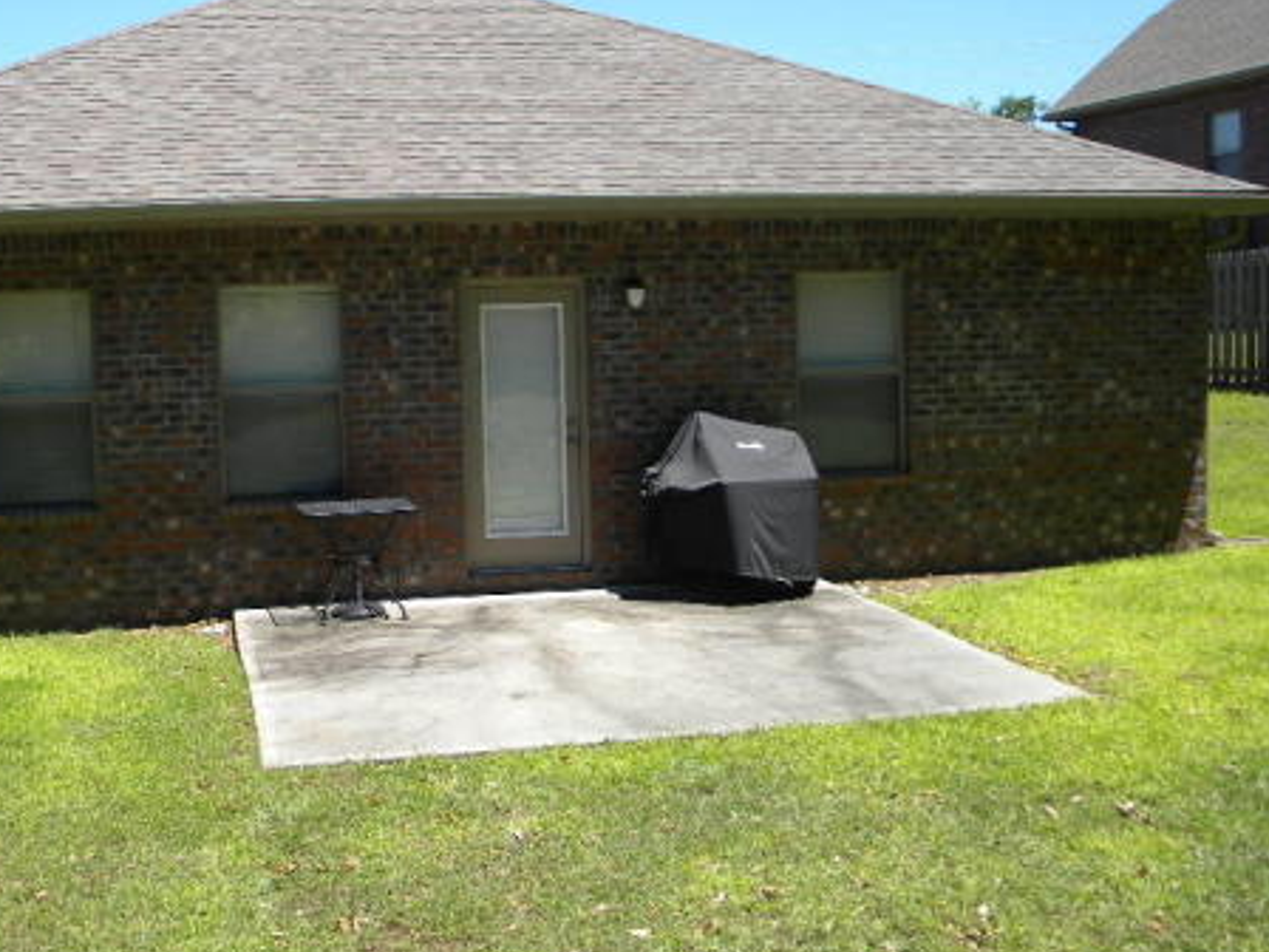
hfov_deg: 46.0
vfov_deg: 35.9
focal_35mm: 40
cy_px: 425
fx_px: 1466
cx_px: 411
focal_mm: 5
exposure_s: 1/570
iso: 80
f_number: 3.5
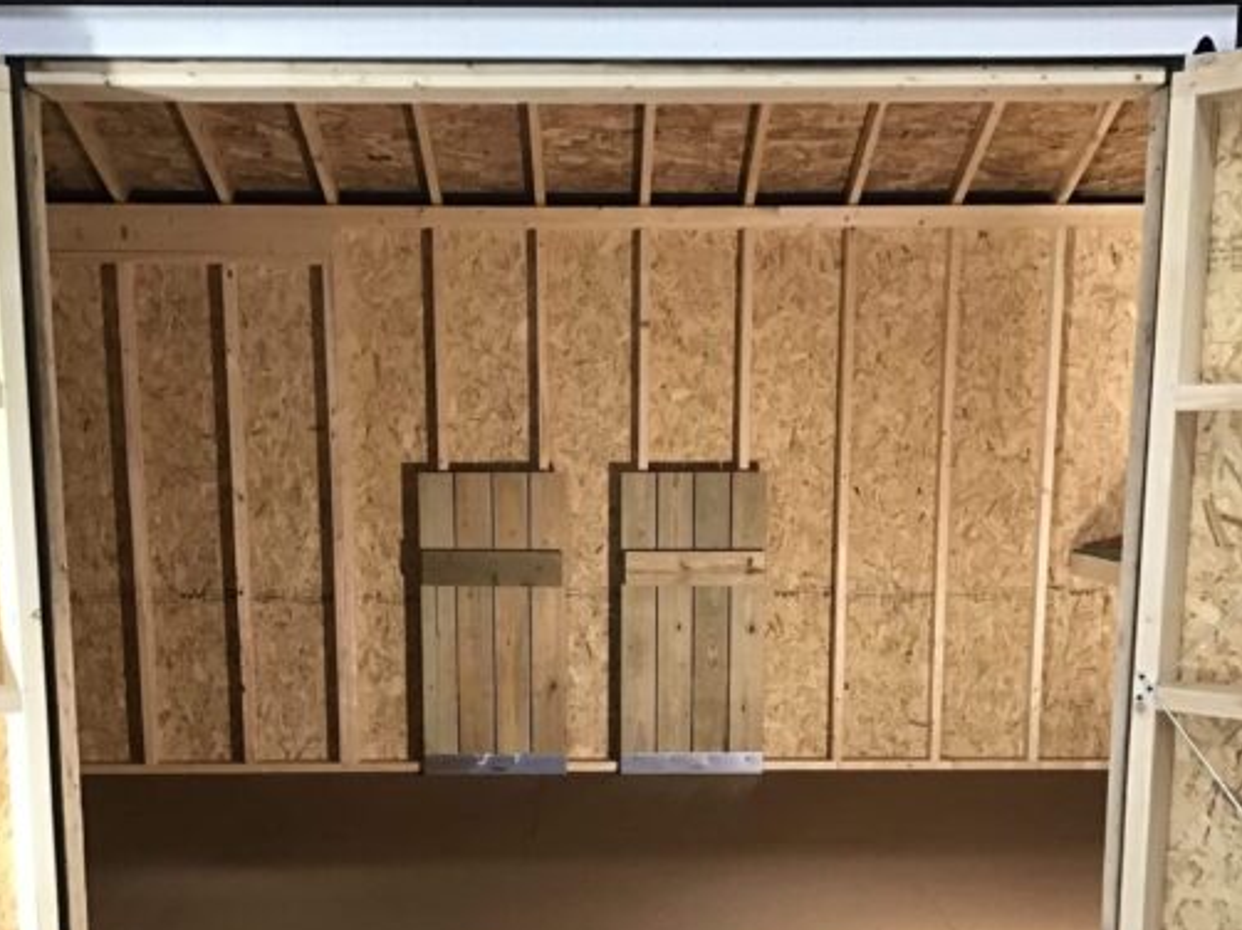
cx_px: 616
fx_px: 1506
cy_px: 695
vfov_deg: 33.6
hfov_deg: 44.8
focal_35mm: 42
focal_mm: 3.3
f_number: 2.4
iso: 100
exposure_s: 1/30
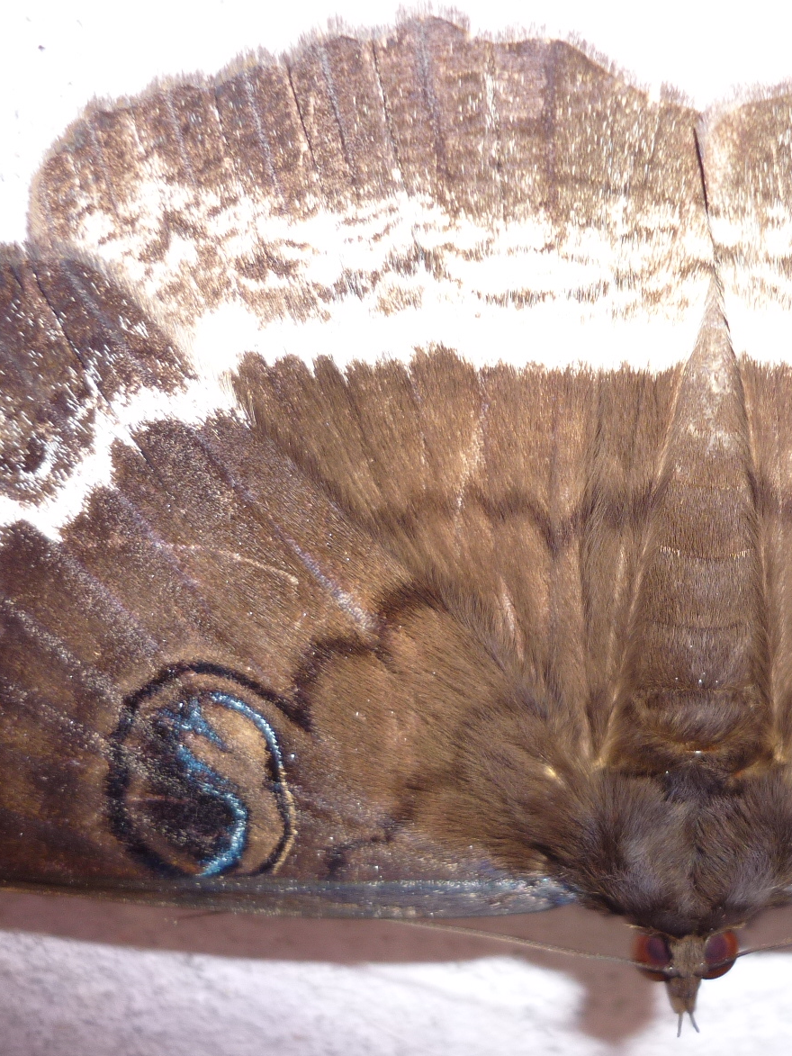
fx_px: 1373
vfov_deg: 42.1
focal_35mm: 45
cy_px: 520
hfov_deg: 31.1
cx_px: 672
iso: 100
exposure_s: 1/30
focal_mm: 5.5
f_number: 2.8
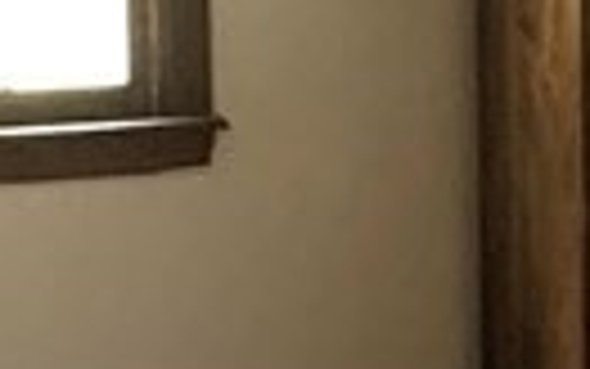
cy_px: 144
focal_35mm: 216
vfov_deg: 6.1
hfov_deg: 9.3
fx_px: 3475
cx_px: 1063
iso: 400
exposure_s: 1/52
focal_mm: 4.25
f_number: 1.8
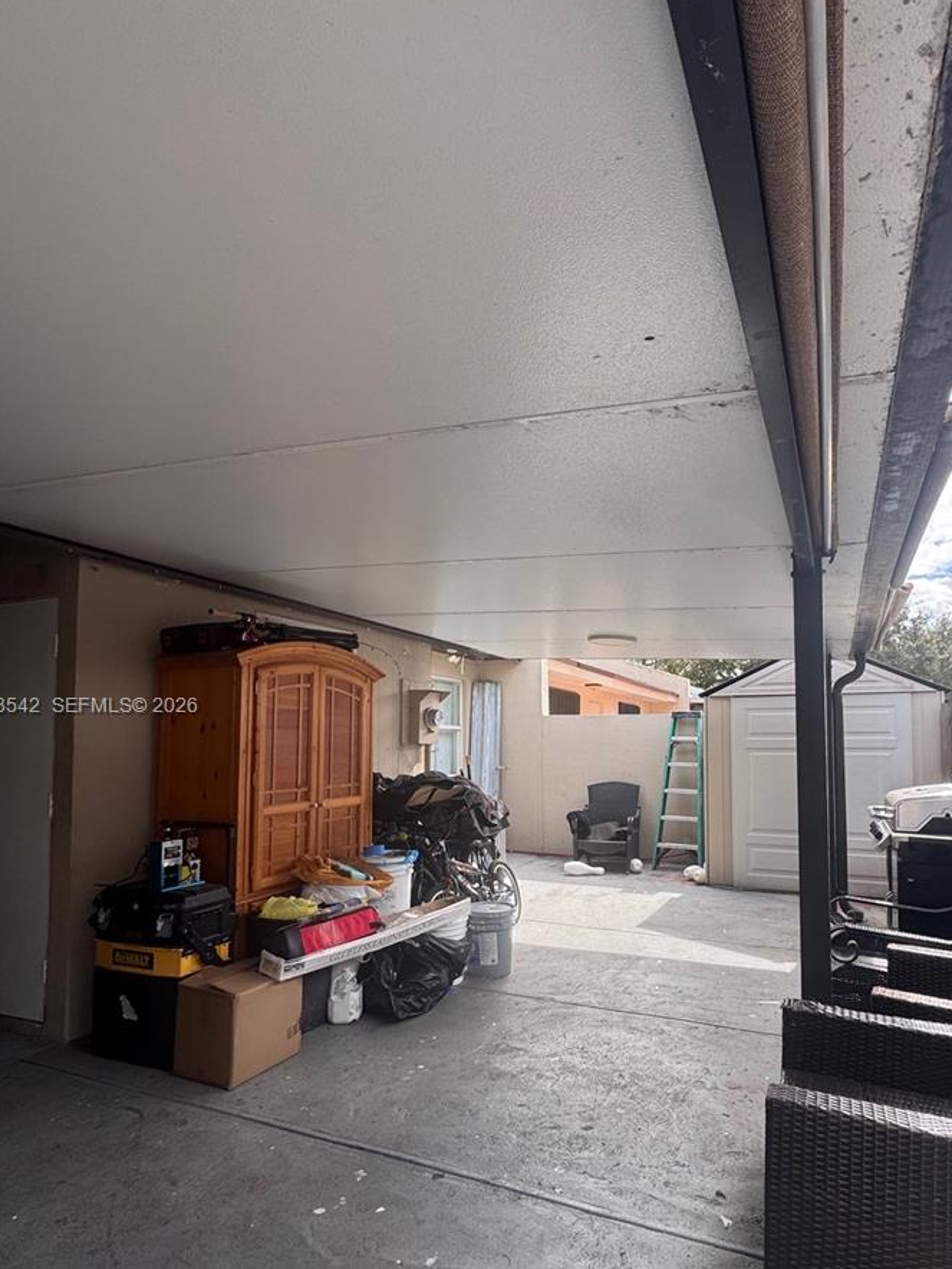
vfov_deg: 84.3
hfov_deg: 67.9
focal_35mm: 19
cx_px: 579
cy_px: 708
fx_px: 697
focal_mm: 2.22
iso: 40
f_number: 2.2
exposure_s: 1/386
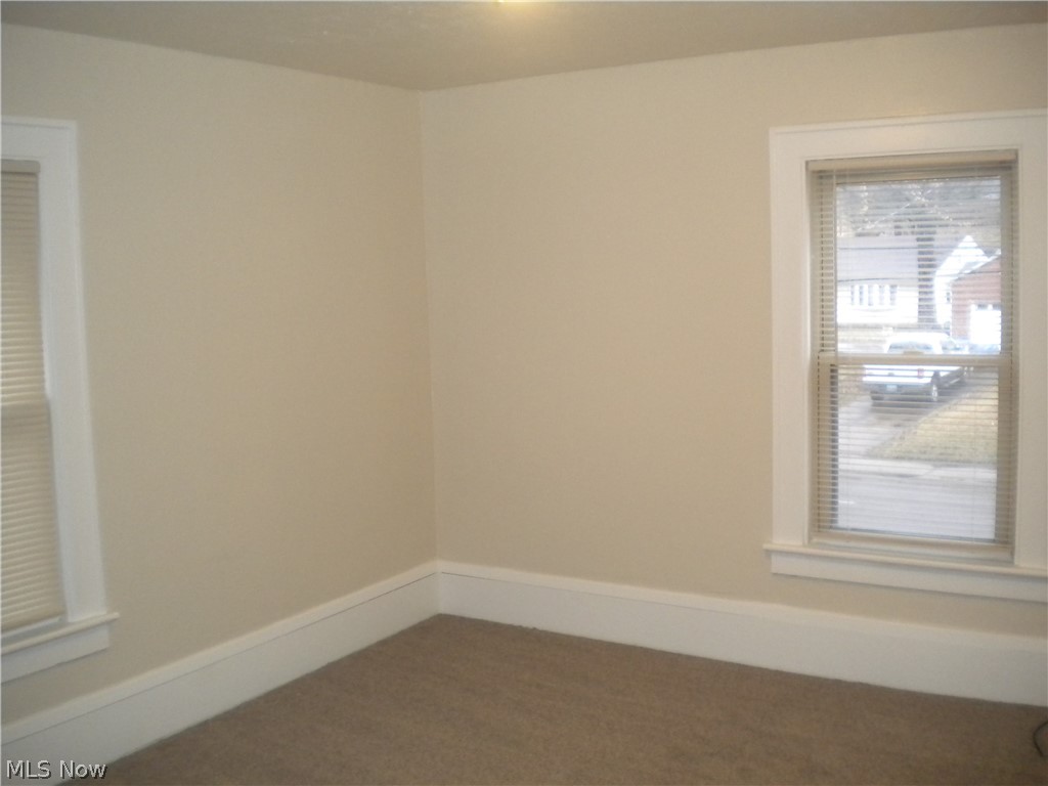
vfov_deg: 40.7
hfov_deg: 52.6
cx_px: 524
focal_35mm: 35
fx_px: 1060
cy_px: 393
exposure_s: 1/30
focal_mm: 6.3
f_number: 3.1
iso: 400
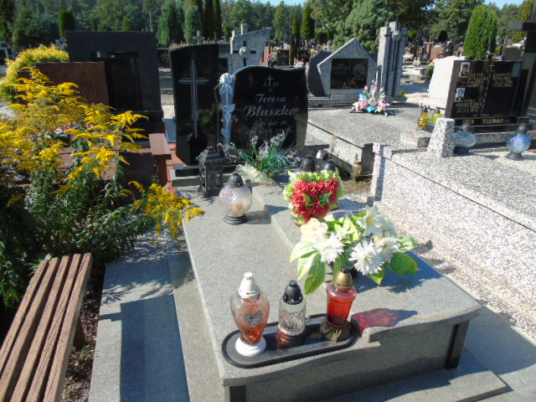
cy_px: 201
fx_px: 387
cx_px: 268
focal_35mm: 25
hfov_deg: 69.4
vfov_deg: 54.9
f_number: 3.4
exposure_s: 1/500
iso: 80
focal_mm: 4.4
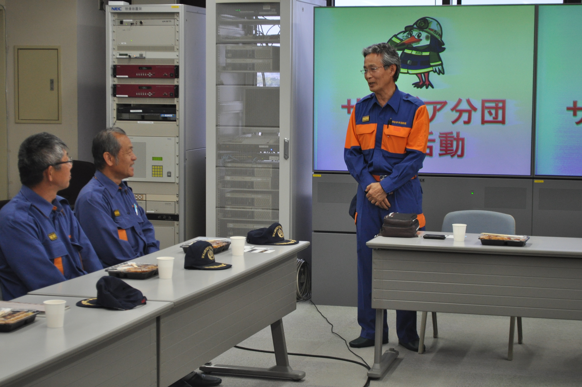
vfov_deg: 17.4
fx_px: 1259
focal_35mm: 78
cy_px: 194
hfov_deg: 26.0
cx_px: 291
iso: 800
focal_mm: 52
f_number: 5.6
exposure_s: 1/160
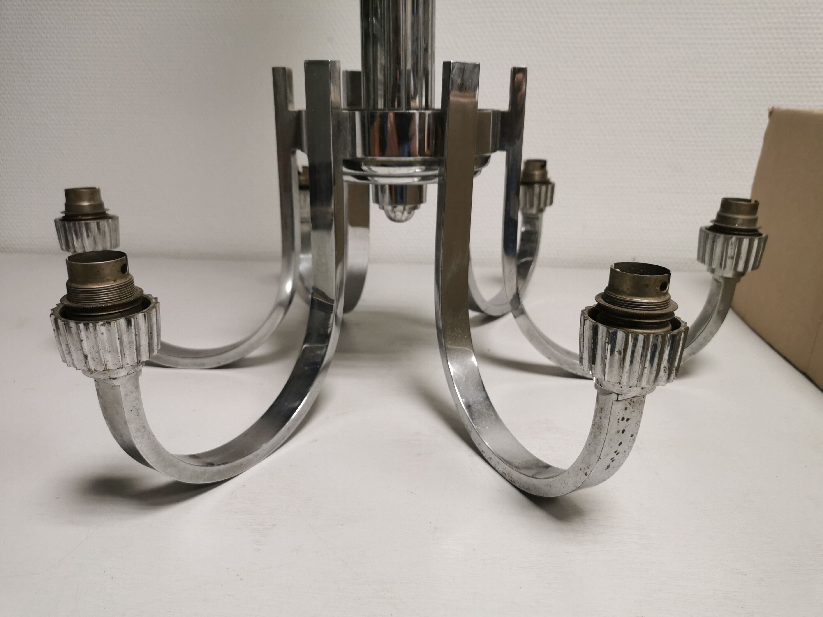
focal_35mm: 27
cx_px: 412
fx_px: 642
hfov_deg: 65.3
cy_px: 308
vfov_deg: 51.4
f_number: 1.8
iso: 200
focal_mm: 5.58
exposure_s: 1/100
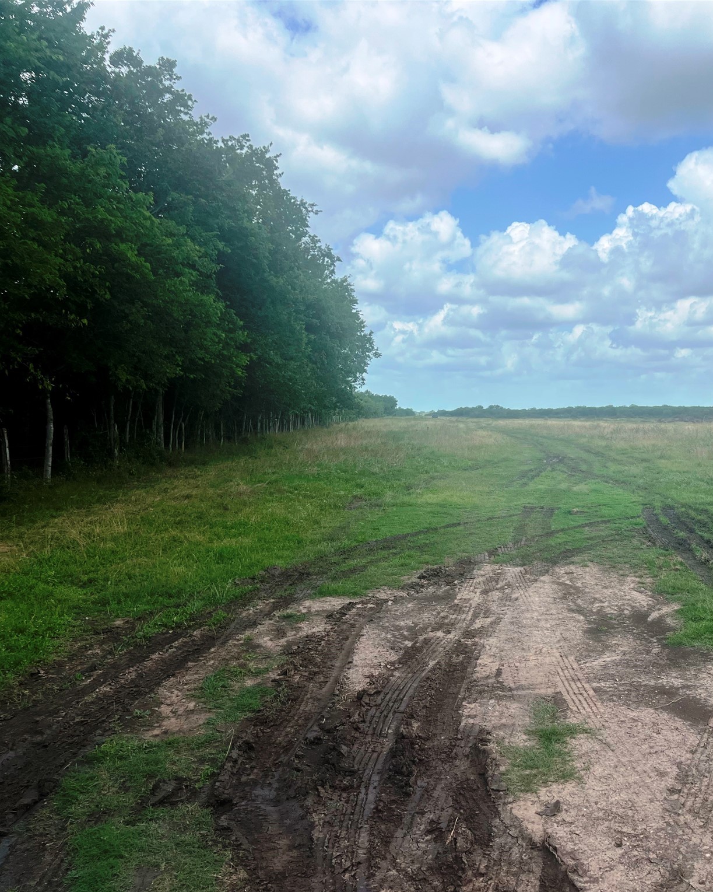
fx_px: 897
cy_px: 447
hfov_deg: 41.4
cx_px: 578
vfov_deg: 52.8
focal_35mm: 34
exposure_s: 1/4630
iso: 50
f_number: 1.5
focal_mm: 5.7
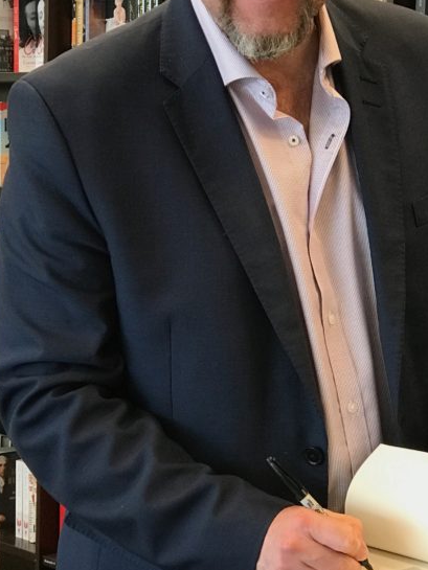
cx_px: 255
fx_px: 1763
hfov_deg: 13.8
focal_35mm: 107
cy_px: 268
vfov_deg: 18.4
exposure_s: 1/60
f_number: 2.8
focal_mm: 6.6
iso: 125
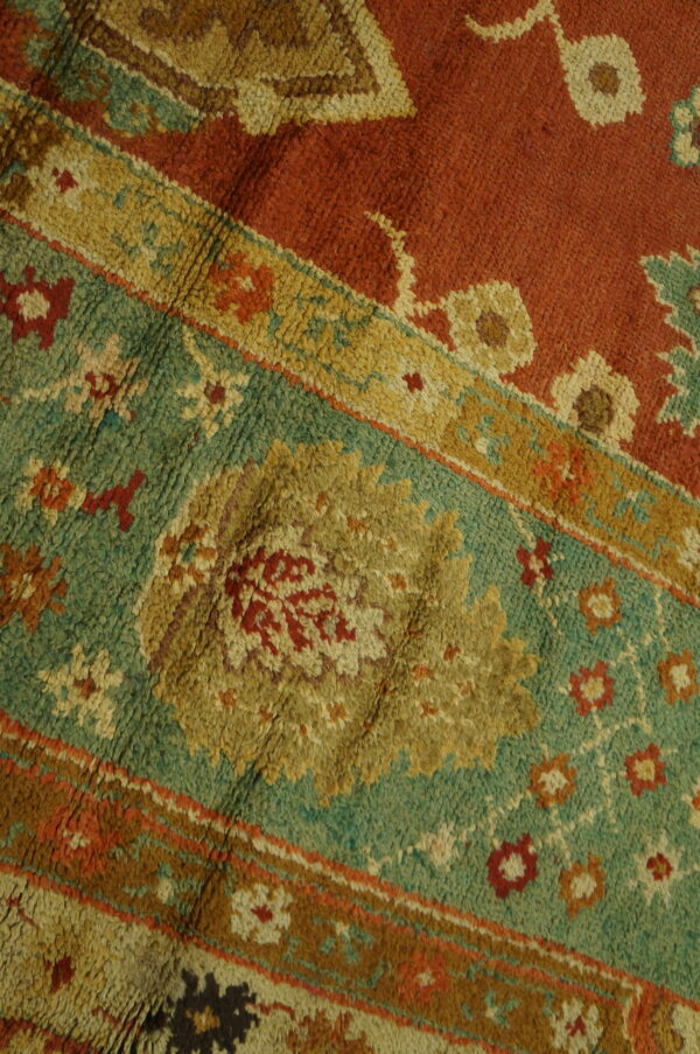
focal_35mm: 30
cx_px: 350
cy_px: 527
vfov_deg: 62.0
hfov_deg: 43.5
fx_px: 877
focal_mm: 20
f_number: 4
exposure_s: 1/60
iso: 1250
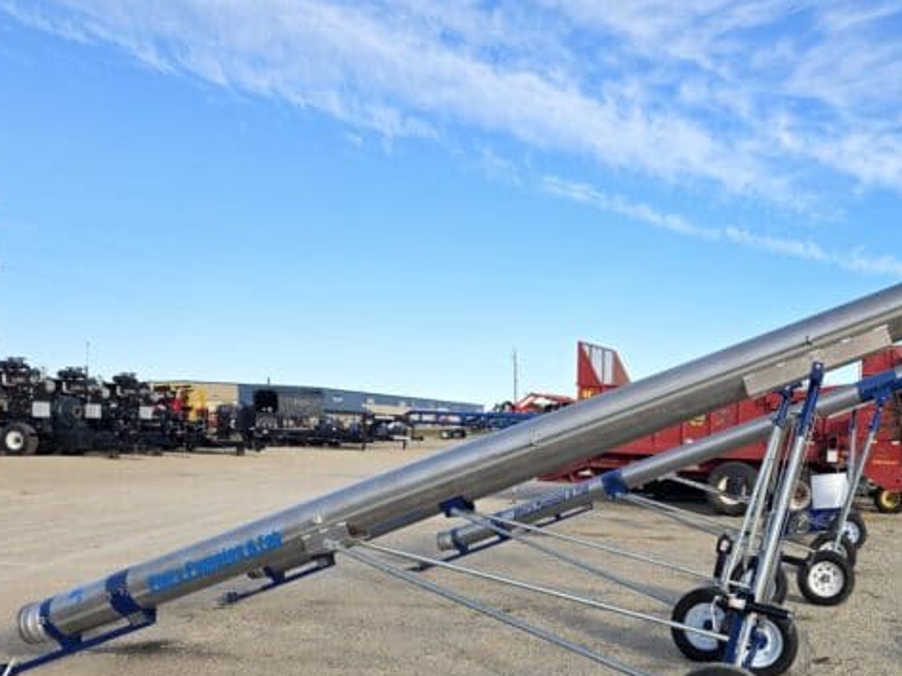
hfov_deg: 45.6
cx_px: 711
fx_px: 1016
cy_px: 496
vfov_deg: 36.1
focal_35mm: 39
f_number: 1.7
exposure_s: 1/2365
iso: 80
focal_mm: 6.3
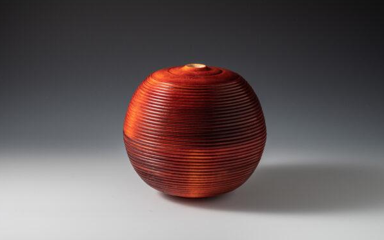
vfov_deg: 12.1
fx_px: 1130
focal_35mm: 108
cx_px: 192
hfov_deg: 19.3
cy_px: 112
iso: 200
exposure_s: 1/3
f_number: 16
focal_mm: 70
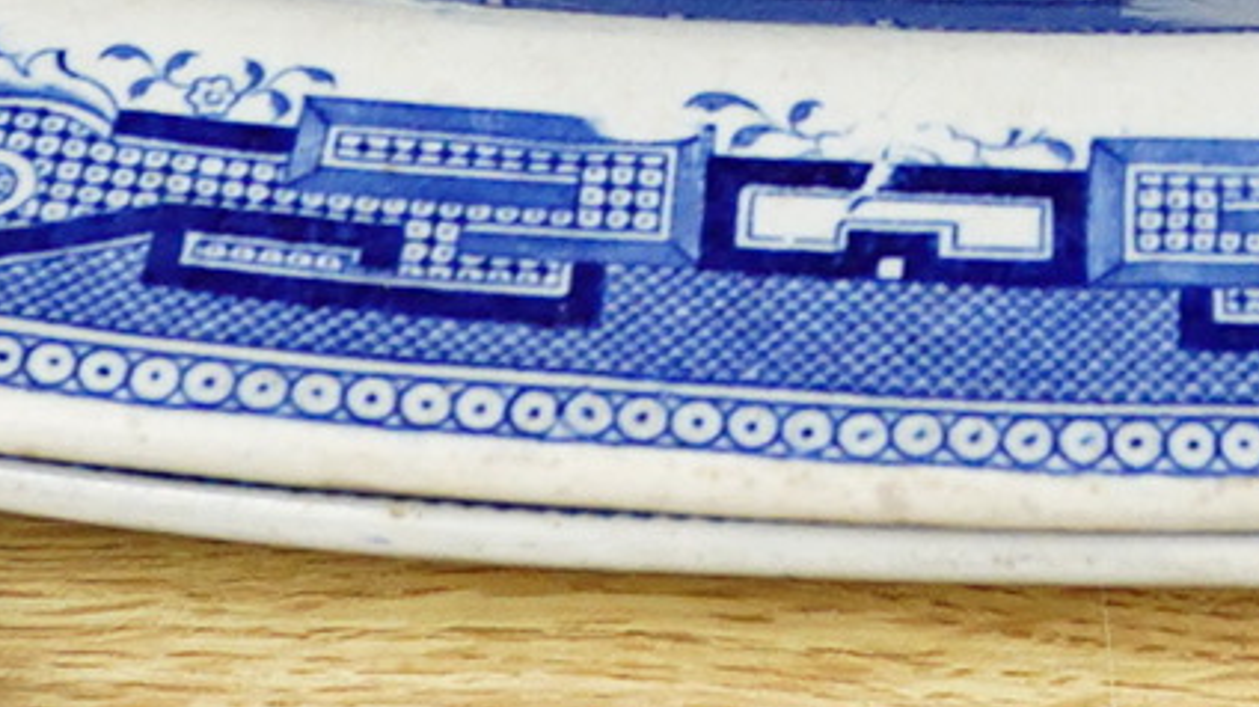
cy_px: -1126
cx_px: 1229
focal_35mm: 219
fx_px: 7307
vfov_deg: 5.3
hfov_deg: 9.8
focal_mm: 30
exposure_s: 1/200
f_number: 8
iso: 2500
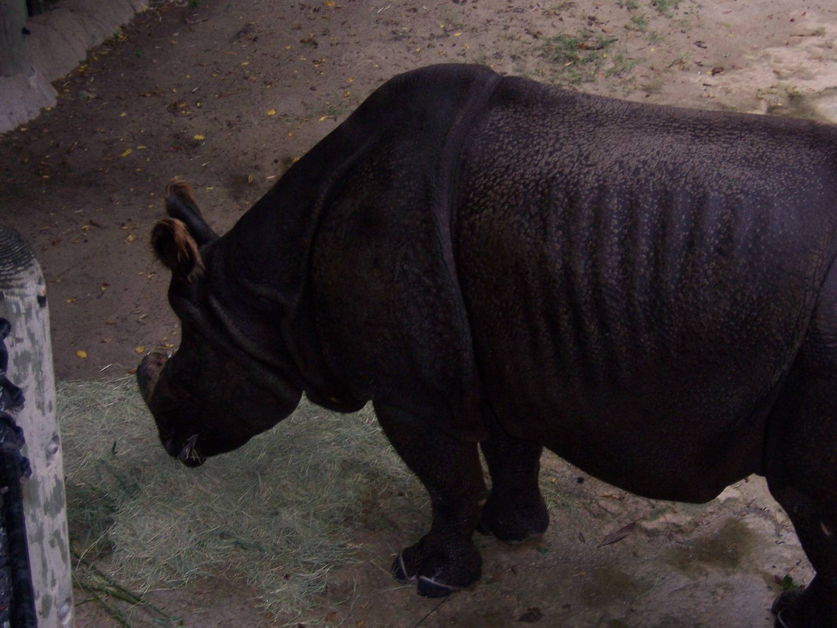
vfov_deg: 20.2
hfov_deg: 26.7
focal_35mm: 73
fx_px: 1765
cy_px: 314
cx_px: 418
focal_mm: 12.1
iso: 140
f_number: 4.3
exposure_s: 1/90
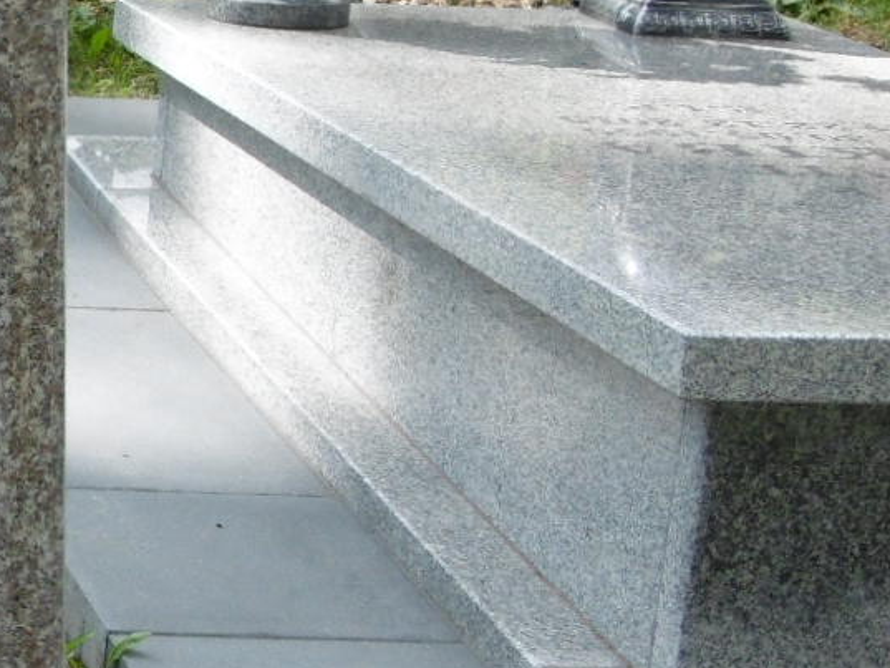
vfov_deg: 9.1
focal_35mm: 164
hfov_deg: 11.4
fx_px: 4217
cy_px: 303
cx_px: -567
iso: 100
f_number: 3.8
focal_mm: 7.7
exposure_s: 1/320
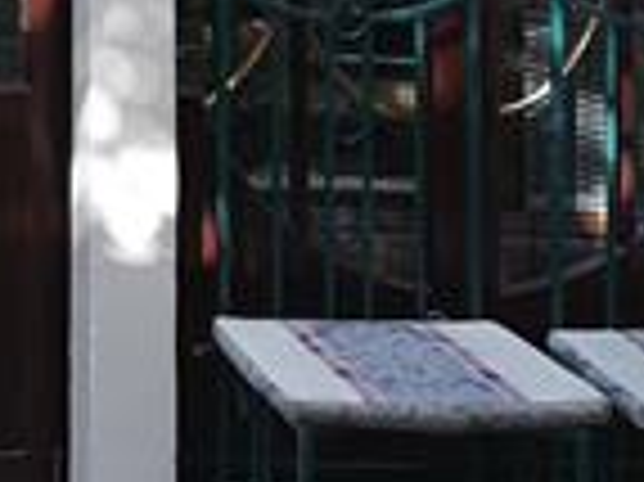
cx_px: -617
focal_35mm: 151
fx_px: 2807
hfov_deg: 11.8
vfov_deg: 9.1
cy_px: -527
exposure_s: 1/118
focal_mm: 3.95
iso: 50
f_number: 1.8
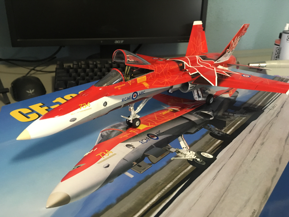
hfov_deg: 61.7
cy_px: 108
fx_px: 242
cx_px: 144
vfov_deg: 48.2
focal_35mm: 29
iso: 200
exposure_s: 1/15
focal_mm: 4.15
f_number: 2.2
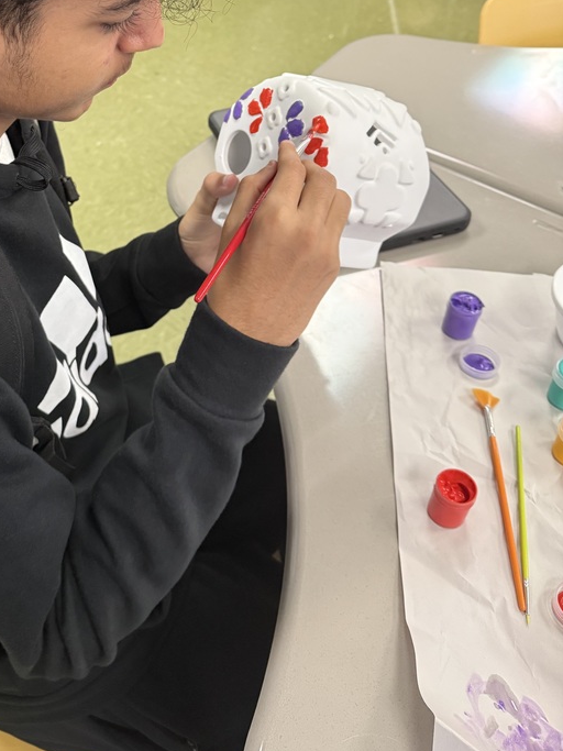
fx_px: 781
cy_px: 201
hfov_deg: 38.7
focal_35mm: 36
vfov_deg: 49.6
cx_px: 144
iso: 500
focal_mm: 6.76
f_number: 1.78
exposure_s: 1/60
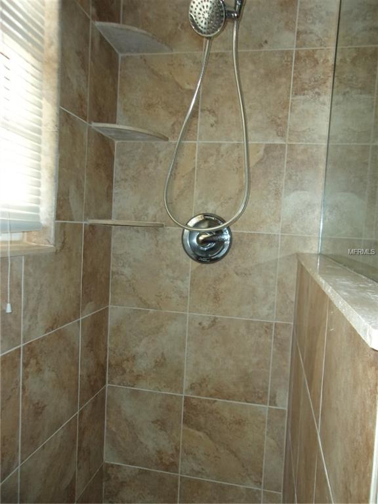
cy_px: 252
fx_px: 393
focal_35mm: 27
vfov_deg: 65.3
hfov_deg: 51.4
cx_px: 189
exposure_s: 1/34
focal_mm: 4.9
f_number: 3
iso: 200
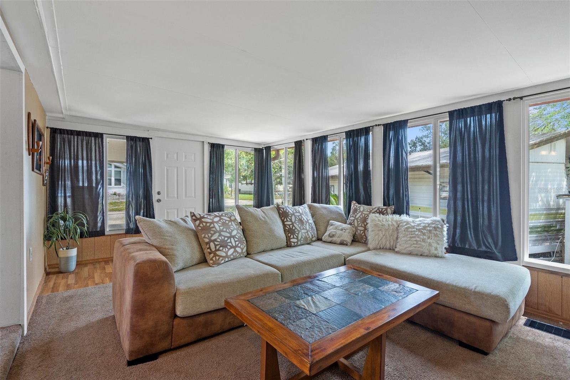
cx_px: 285
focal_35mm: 16
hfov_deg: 96.7
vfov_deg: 73.7
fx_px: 253
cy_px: 190
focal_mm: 16
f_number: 8
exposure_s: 1/2
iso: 400
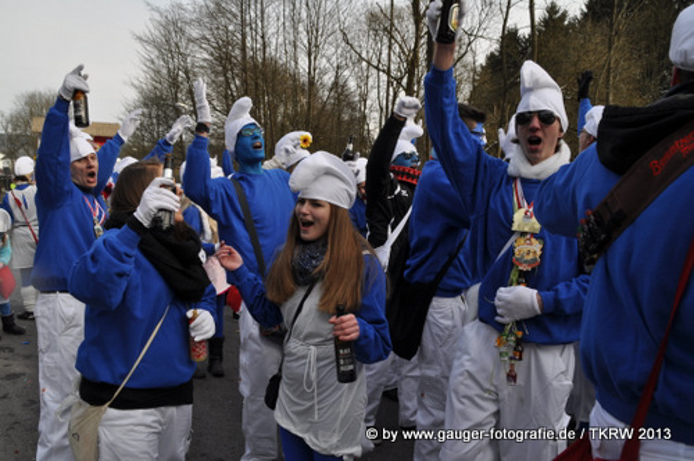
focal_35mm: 33
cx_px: 347
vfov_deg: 39.9
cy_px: 230
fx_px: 635
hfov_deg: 57.3
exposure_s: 1/200
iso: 200
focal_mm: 22
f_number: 10
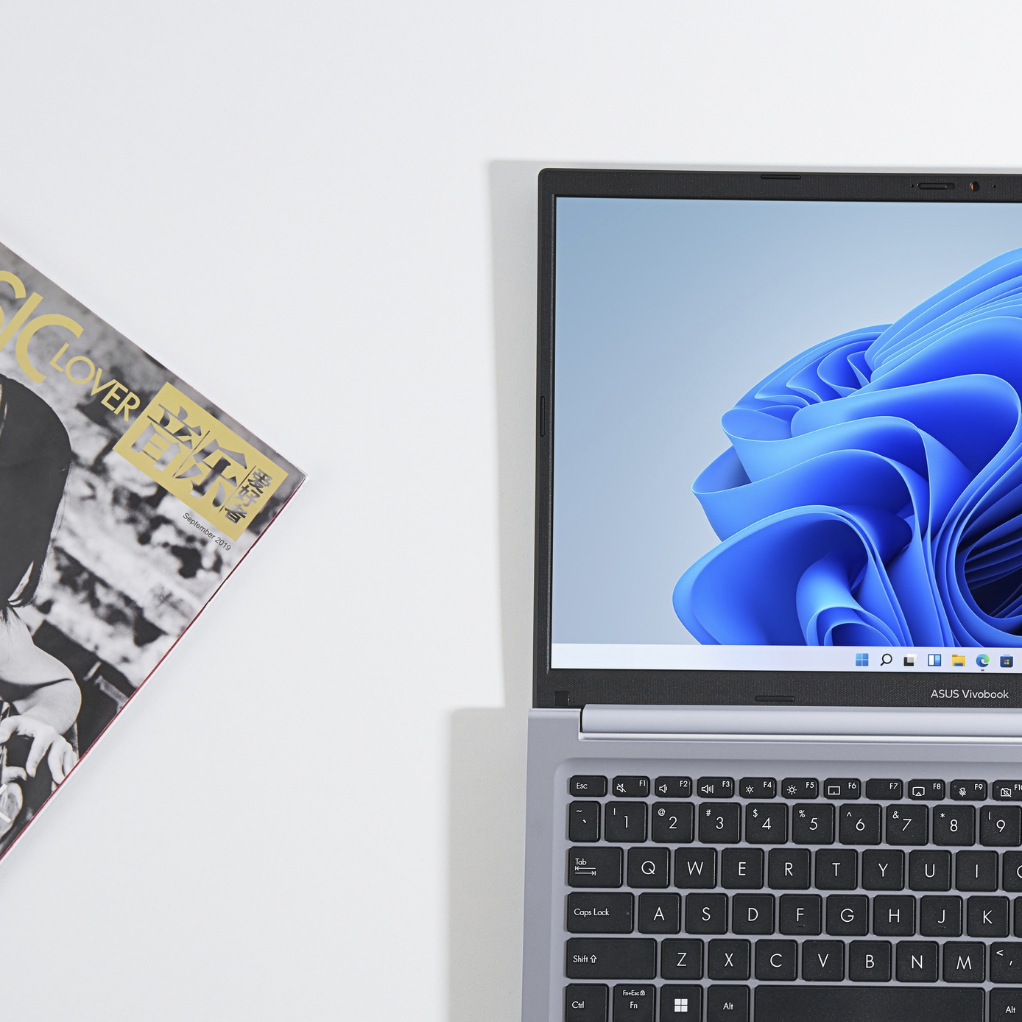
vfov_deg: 19.2
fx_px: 3006
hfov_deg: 18.9
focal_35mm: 90
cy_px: 704
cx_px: 954
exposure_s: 1/25
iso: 200
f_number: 8
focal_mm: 49
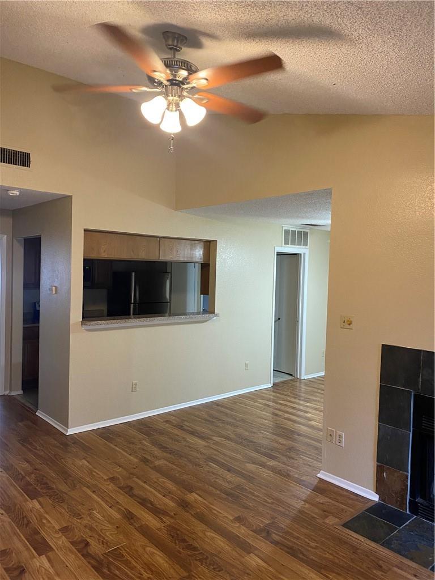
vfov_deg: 67.3
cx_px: 218
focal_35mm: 26
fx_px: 436
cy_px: 290
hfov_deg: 53.1
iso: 250
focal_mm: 4.25
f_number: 1.8
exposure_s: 1/60
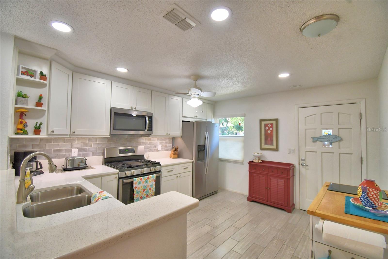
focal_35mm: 15
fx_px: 162
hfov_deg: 100.4
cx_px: 194
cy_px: 130
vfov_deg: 77.3
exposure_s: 1/125
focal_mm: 10
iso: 400
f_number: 4.5
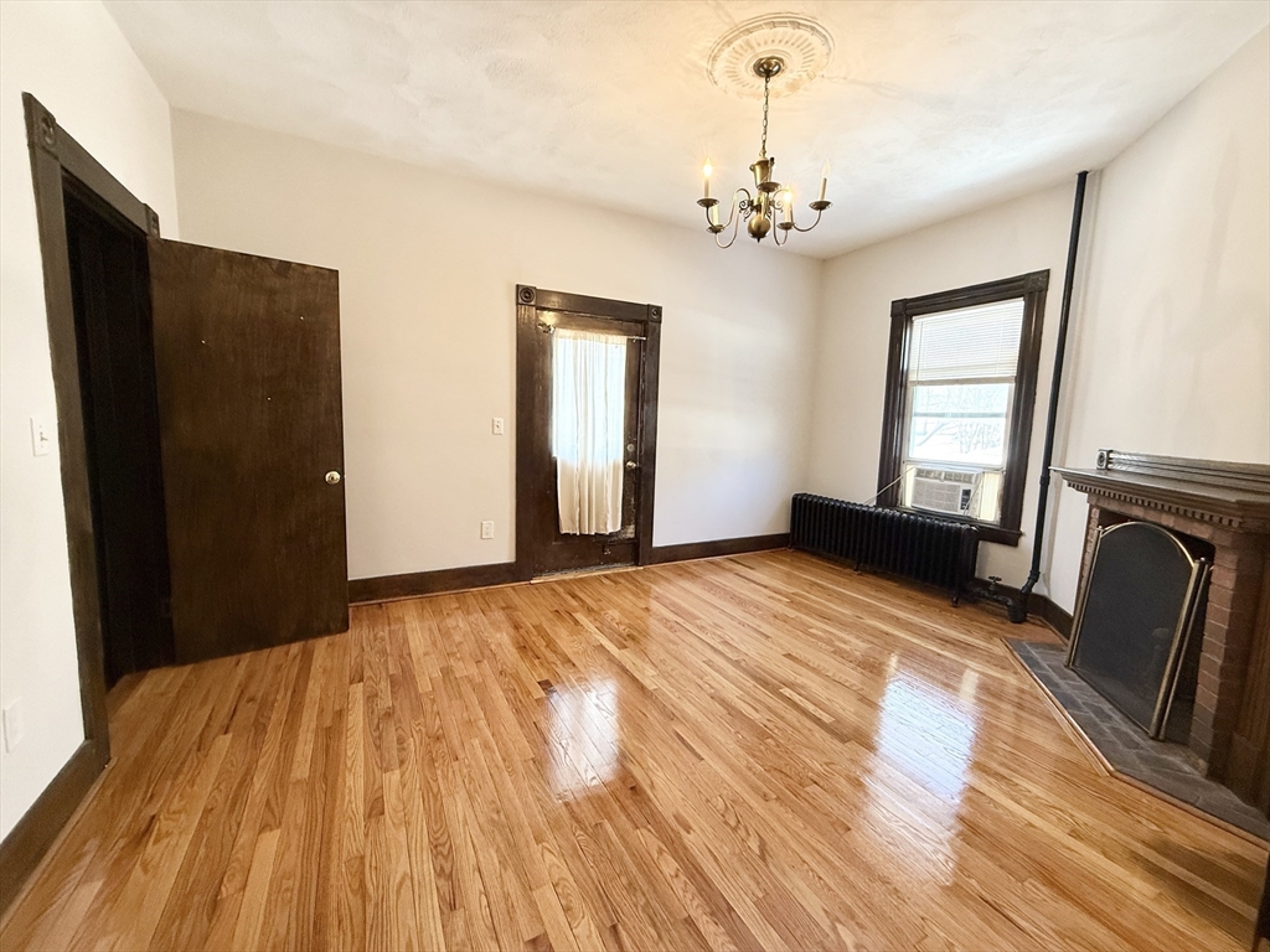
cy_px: 476
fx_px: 514
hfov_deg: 102.1
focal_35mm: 14
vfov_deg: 85.7
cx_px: 635
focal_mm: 2.22
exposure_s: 1/81
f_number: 2.2
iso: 400
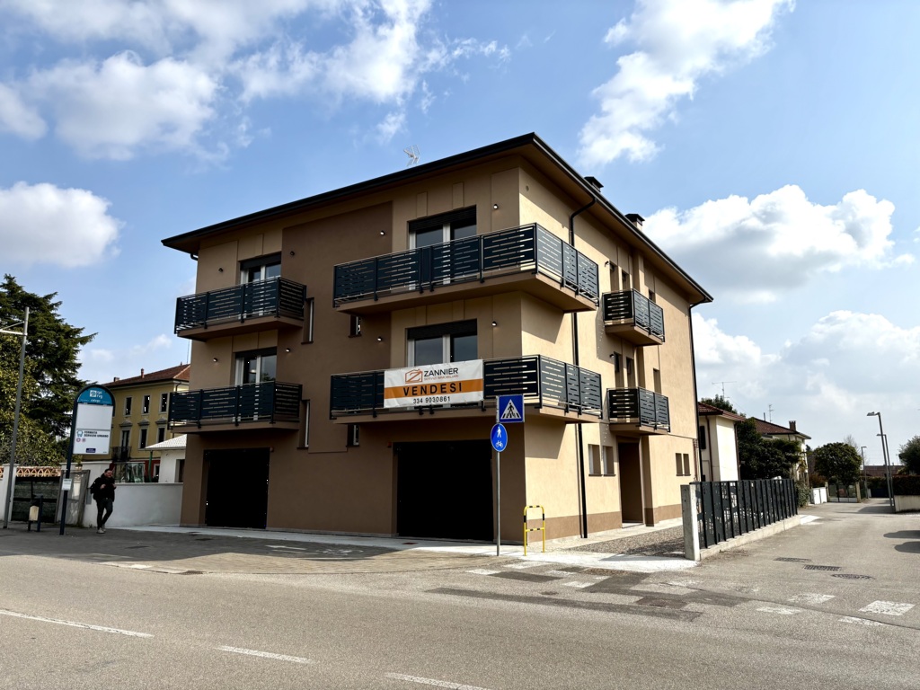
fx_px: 691
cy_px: 345
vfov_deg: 53.1
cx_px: 460
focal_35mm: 26
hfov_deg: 67.3
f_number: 1.6
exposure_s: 1/6711
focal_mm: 5.96
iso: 50
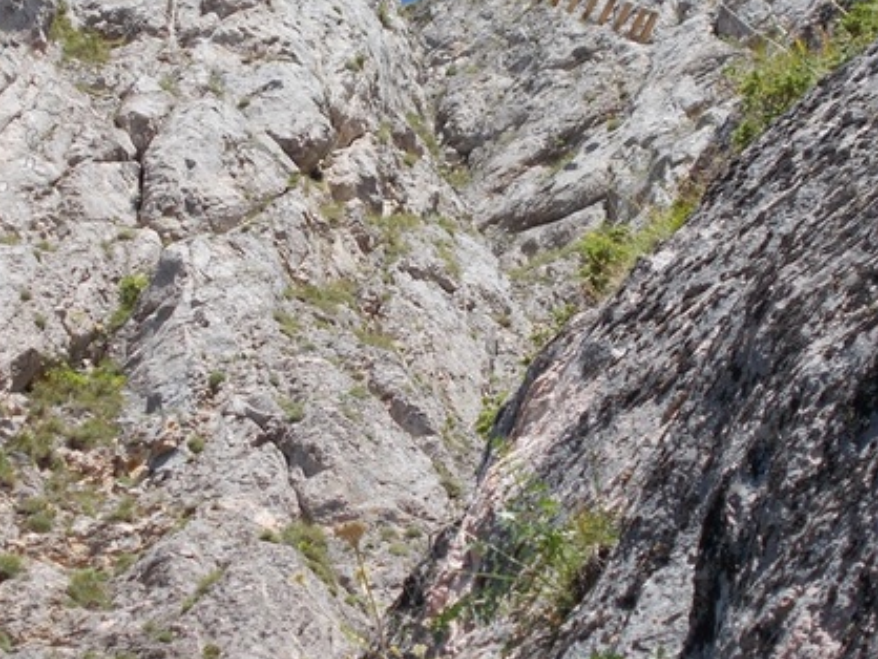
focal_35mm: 125
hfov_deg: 15.8
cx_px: 397
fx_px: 3172
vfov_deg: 11.9
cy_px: 218
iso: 80
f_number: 5.3
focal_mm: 11.8
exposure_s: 1/250
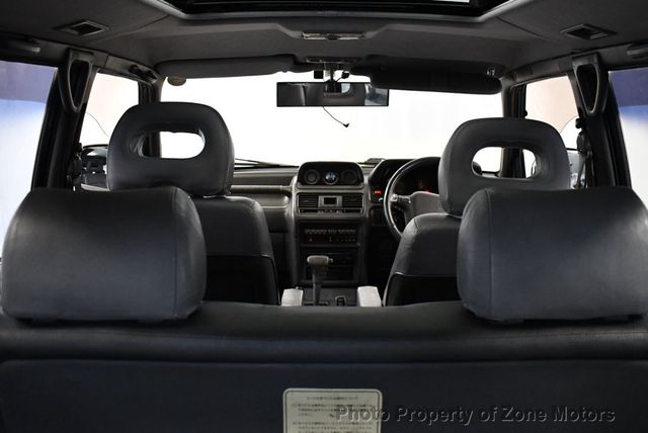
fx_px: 649
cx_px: 324
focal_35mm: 36
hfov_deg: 53.1
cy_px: 216
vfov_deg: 36.9
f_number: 3.5
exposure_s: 1/125
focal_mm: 18
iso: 2800
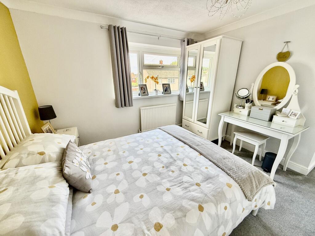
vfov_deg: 85.7
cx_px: 158
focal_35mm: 14
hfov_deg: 102.1
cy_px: 118
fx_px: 127
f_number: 2.2
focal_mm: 2.22
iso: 160
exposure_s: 1/99
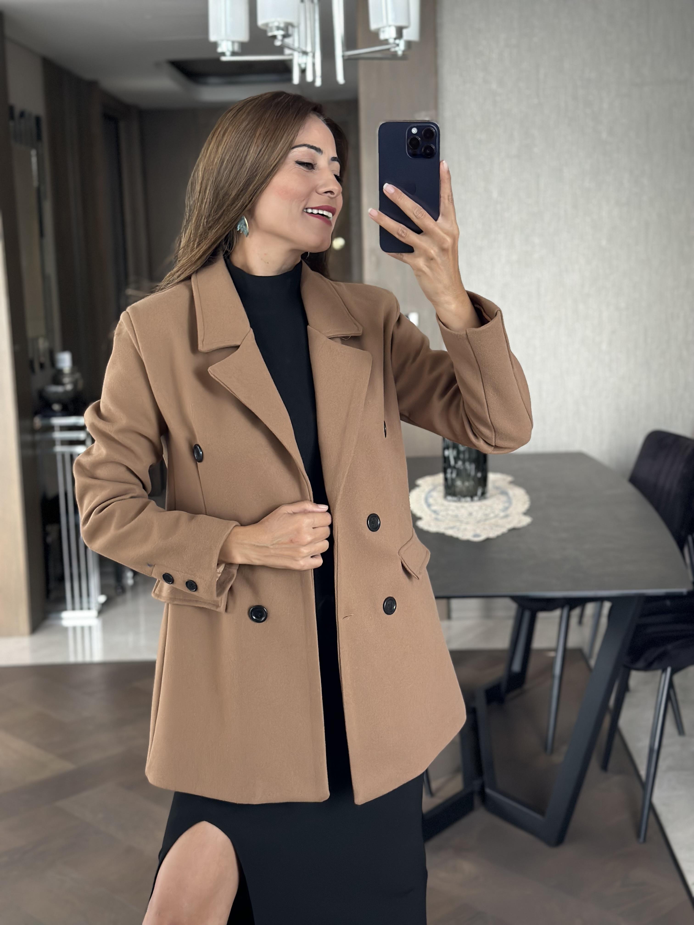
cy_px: 462
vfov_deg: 39.7
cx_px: 347
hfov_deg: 30.3
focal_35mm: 48
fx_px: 1283
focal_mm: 6.86
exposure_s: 1/60
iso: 320
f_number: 1.78
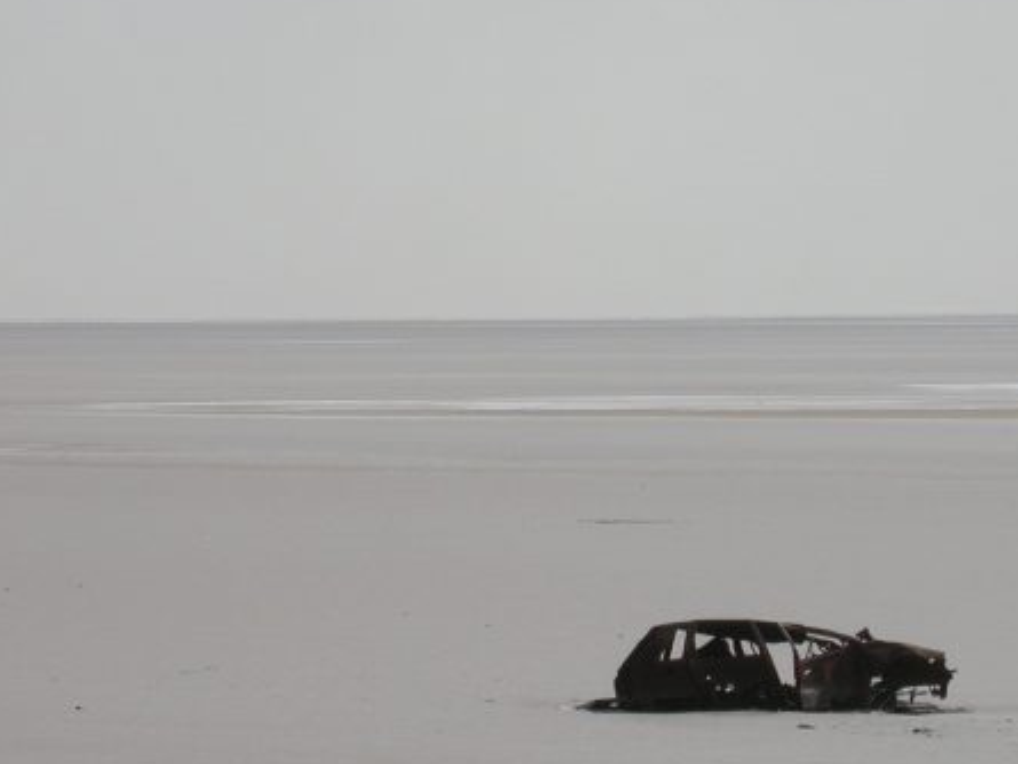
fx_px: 8148
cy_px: 396
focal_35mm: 277
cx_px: 576
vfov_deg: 5.4
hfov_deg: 7.1
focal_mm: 32
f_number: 9.2
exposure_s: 1/448
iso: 100
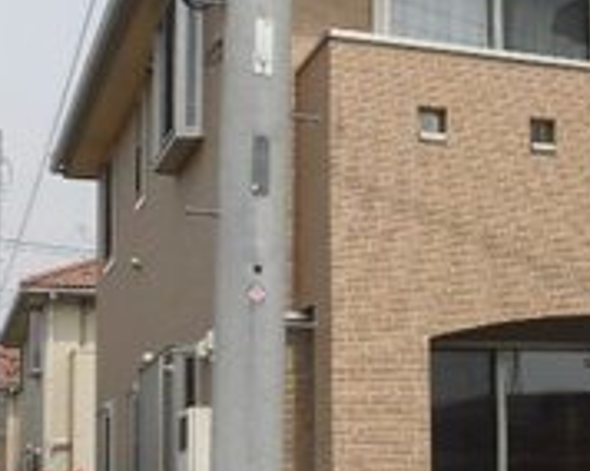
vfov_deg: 19.3
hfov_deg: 21.6
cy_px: 345
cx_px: 782
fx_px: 1378
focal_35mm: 79
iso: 100
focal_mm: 4.3
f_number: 7.8
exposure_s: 1/320
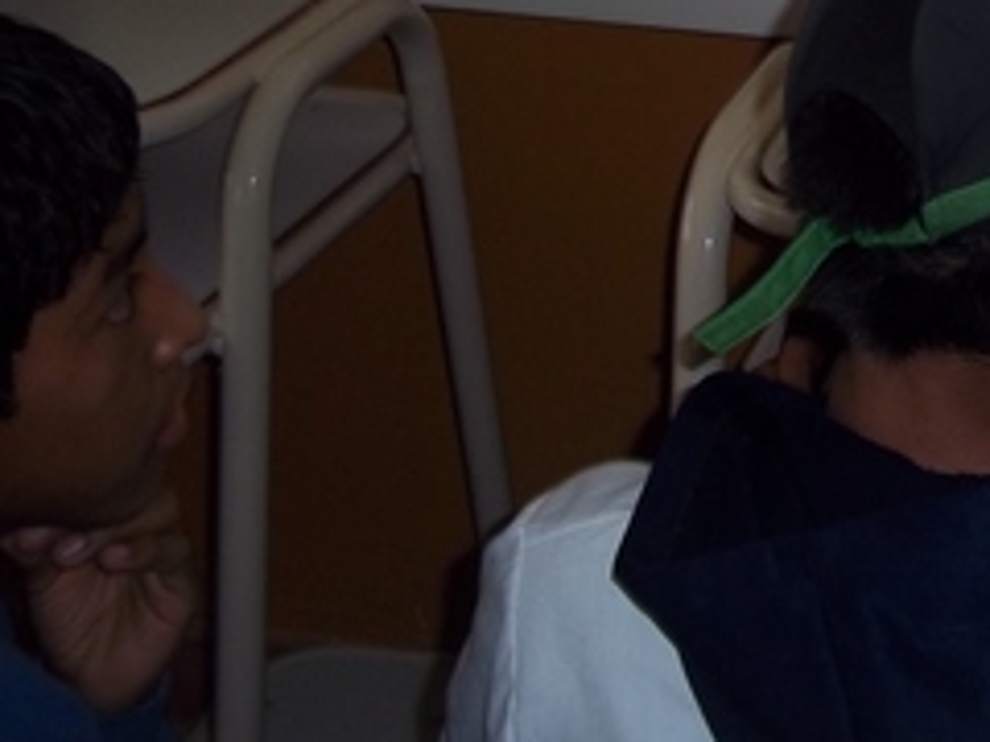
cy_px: -218
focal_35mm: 96
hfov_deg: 19.1
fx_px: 2746
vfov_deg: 14.7
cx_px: 1254
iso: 80
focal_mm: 6.5
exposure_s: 1/30
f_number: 3.1
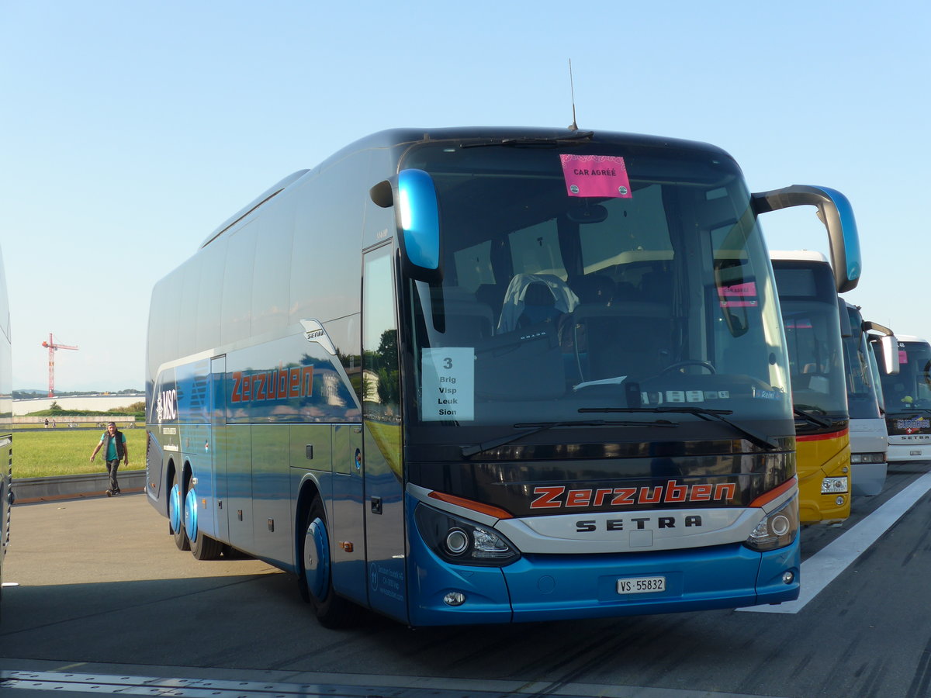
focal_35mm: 55
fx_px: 1479
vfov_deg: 26.6
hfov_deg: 34.9
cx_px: 466
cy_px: 349
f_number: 3.4
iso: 80
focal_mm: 11.3
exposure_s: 1/500
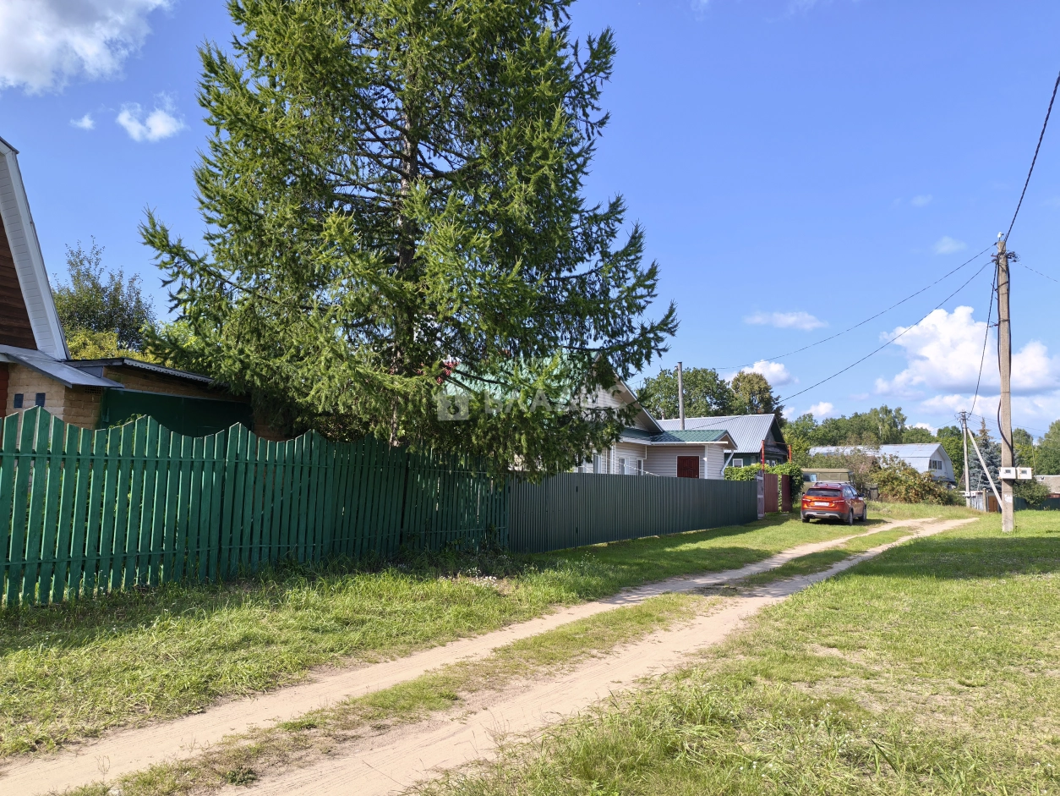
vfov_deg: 51.4
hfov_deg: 65.3
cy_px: 398
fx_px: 827
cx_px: 530
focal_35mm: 27
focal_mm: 5.52
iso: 50
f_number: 1.9
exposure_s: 1/1009
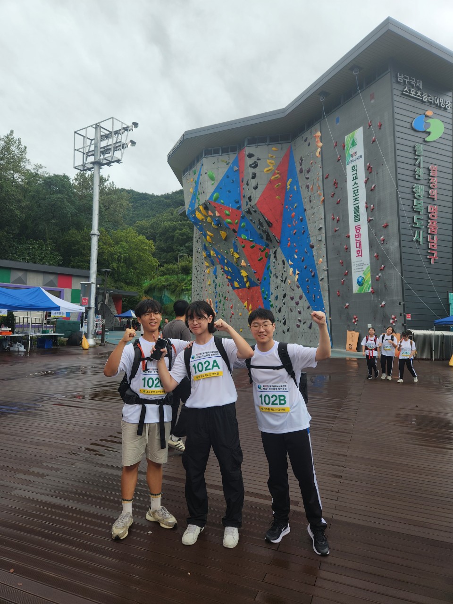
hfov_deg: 58.9
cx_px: 226
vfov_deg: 73.9
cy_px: 302
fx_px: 401
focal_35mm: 23
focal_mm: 5.4
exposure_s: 1/322
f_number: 1.8
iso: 20
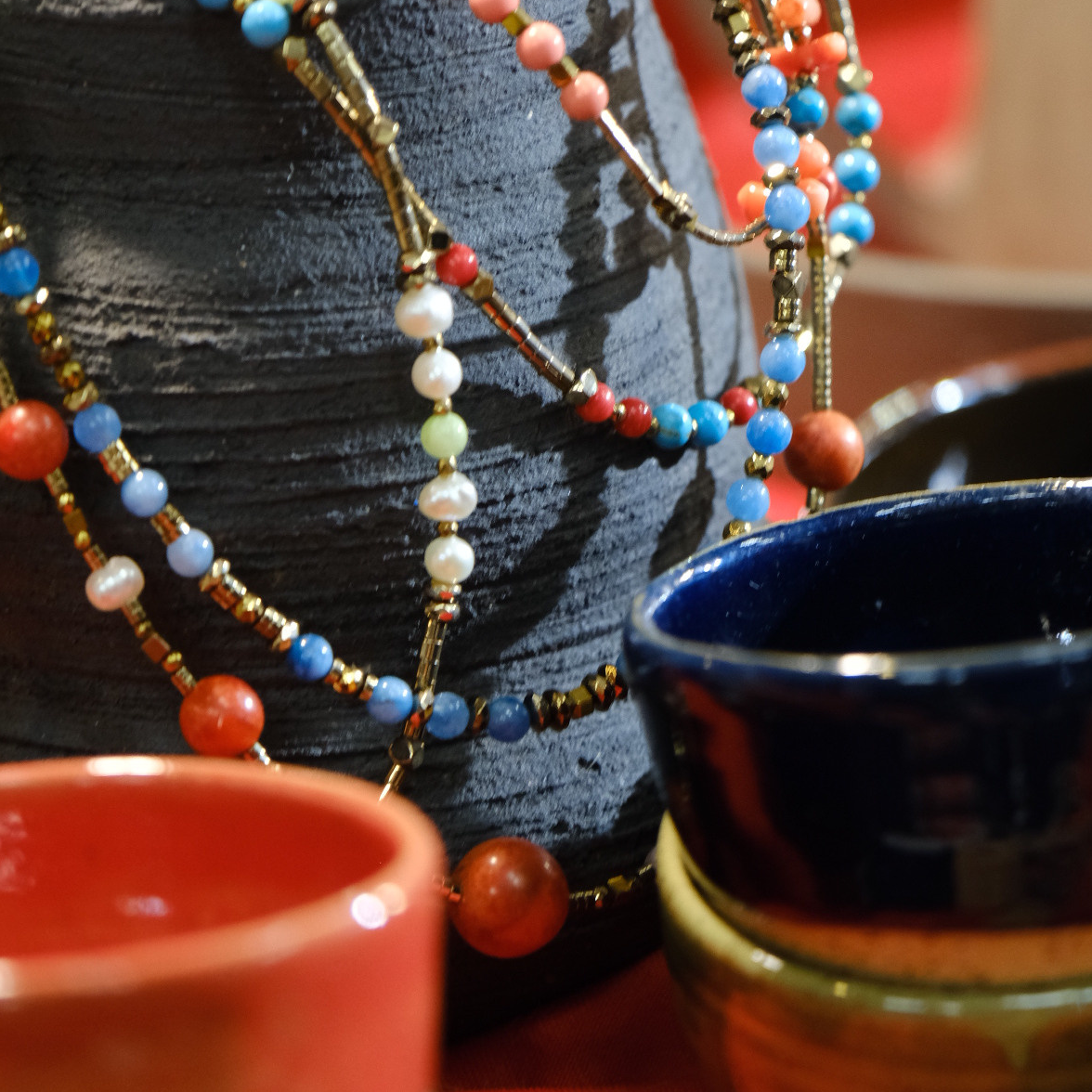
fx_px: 5496
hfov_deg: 11.3
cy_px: 335
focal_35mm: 154
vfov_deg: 11.3
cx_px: 547
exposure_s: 1/30
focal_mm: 80
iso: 2000
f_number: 4
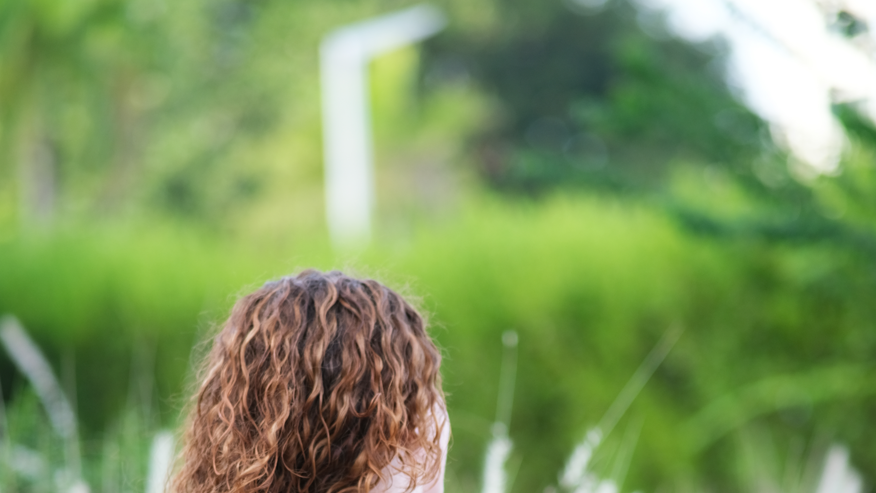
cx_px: 439
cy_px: 610
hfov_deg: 10.7
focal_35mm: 202
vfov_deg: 6.0
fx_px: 4692
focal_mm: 85
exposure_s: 1/500
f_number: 1.8
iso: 200
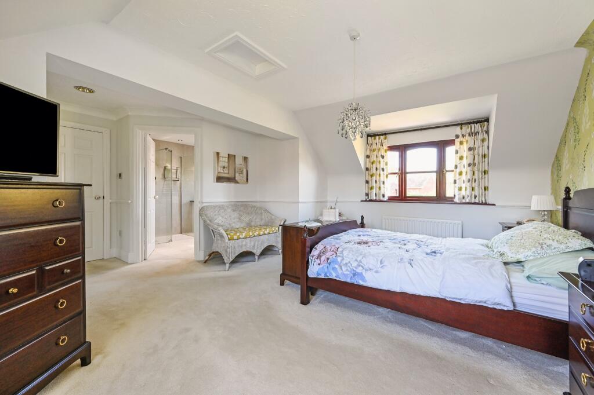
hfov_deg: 104.3
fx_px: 231
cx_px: 297
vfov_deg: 81.2
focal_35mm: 14
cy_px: 198
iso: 400
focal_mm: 14
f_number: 8
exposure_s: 1/15
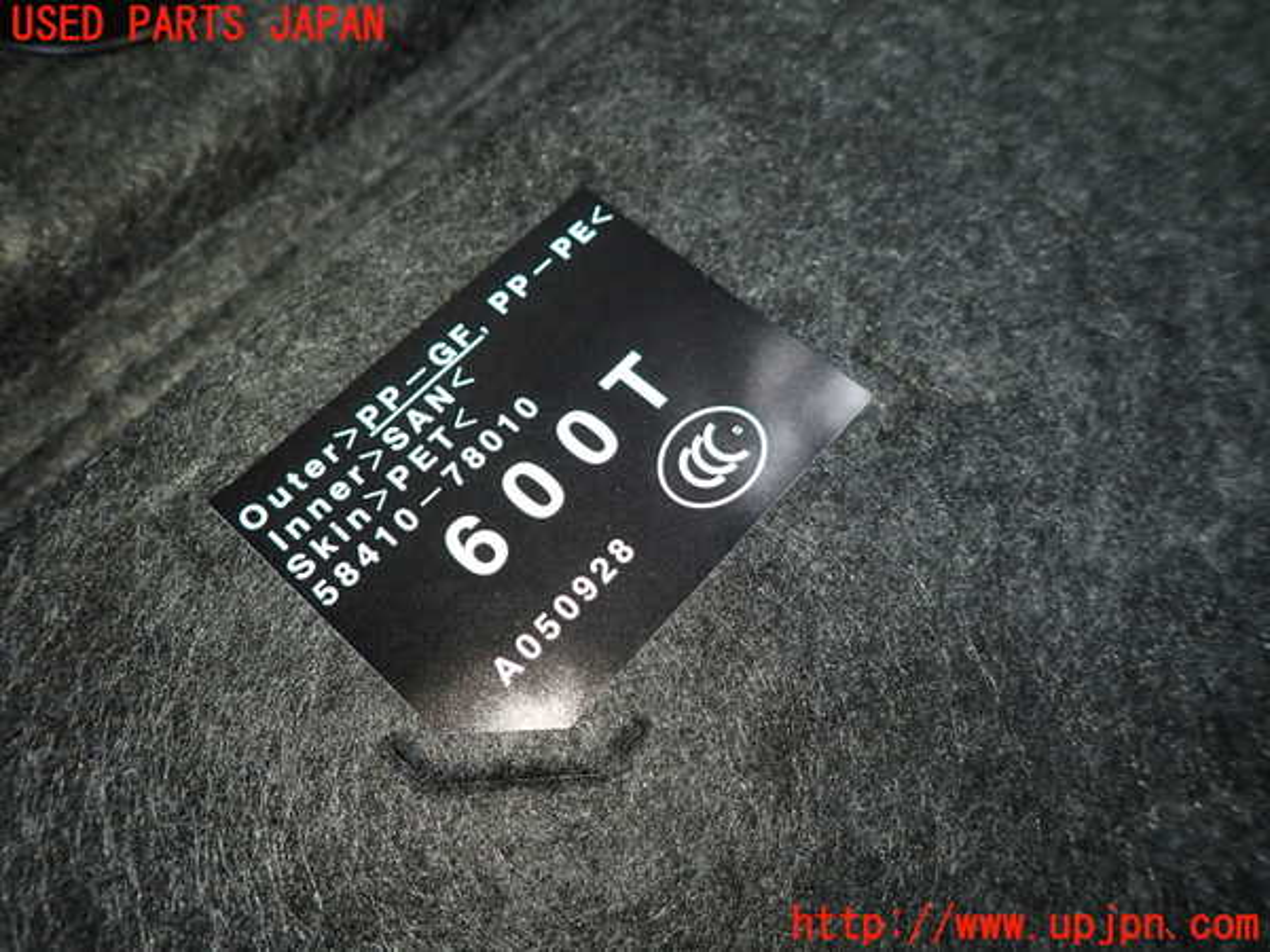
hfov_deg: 69.4
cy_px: 476
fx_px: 917
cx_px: 635
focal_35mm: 25
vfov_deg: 54.9
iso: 200
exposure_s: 1/30
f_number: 2
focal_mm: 4.5
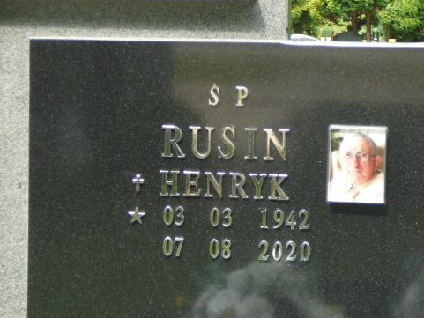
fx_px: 1826
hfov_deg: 13.2
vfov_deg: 10.0
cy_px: 181
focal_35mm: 149
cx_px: 201
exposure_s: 1/100
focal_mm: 16.6
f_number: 3.9
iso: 80
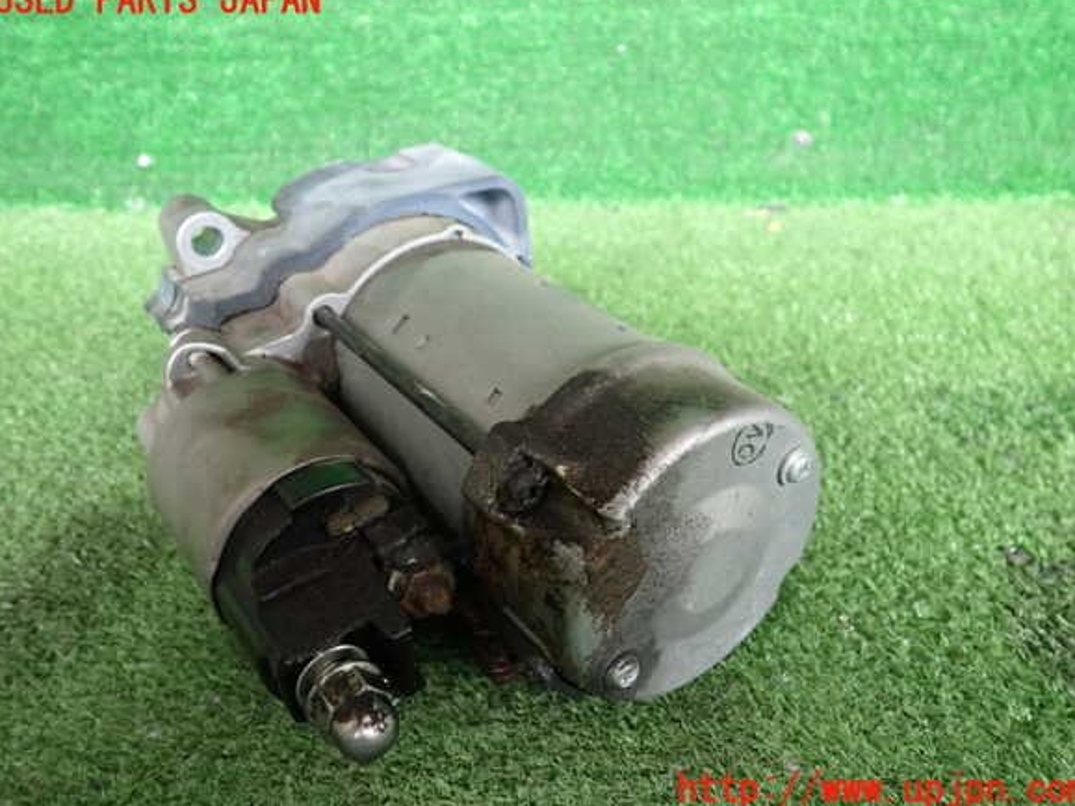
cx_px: 540
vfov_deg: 48.2
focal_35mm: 29
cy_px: 396
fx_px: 900
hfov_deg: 61.7
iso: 200
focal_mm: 5.05
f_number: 2.2
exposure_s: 1/30
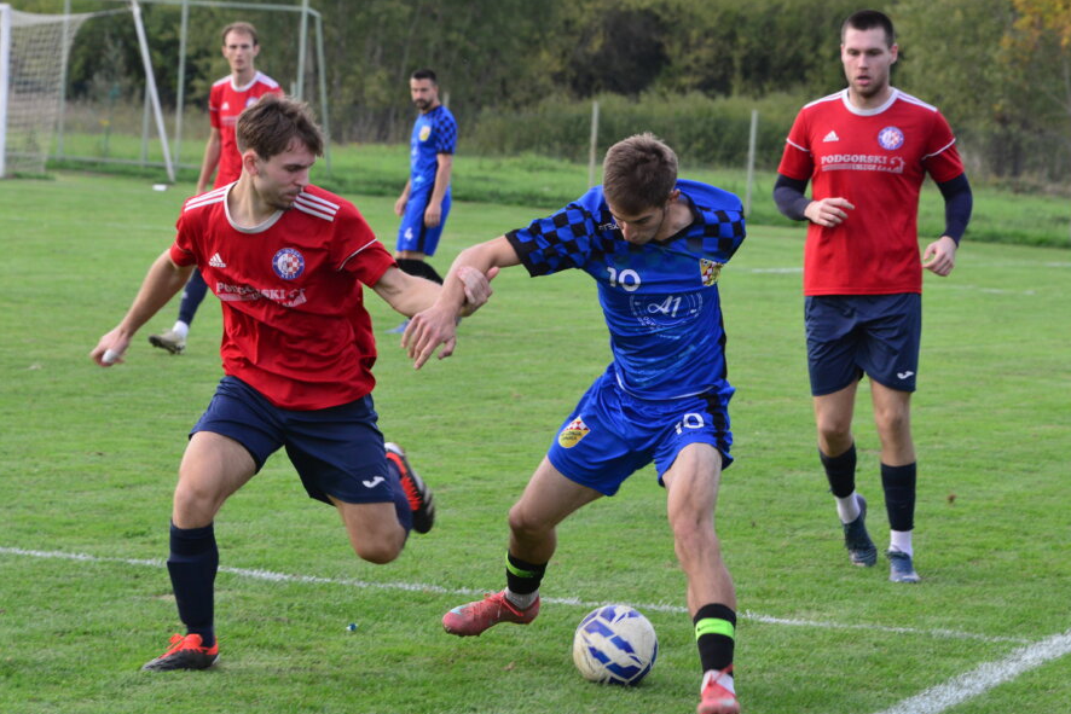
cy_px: 391
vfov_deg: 8.8
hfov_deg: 13.2
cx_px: 558
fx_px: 4641
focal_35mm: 156
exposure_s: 1/320
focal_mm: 135
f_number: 9
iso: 2000
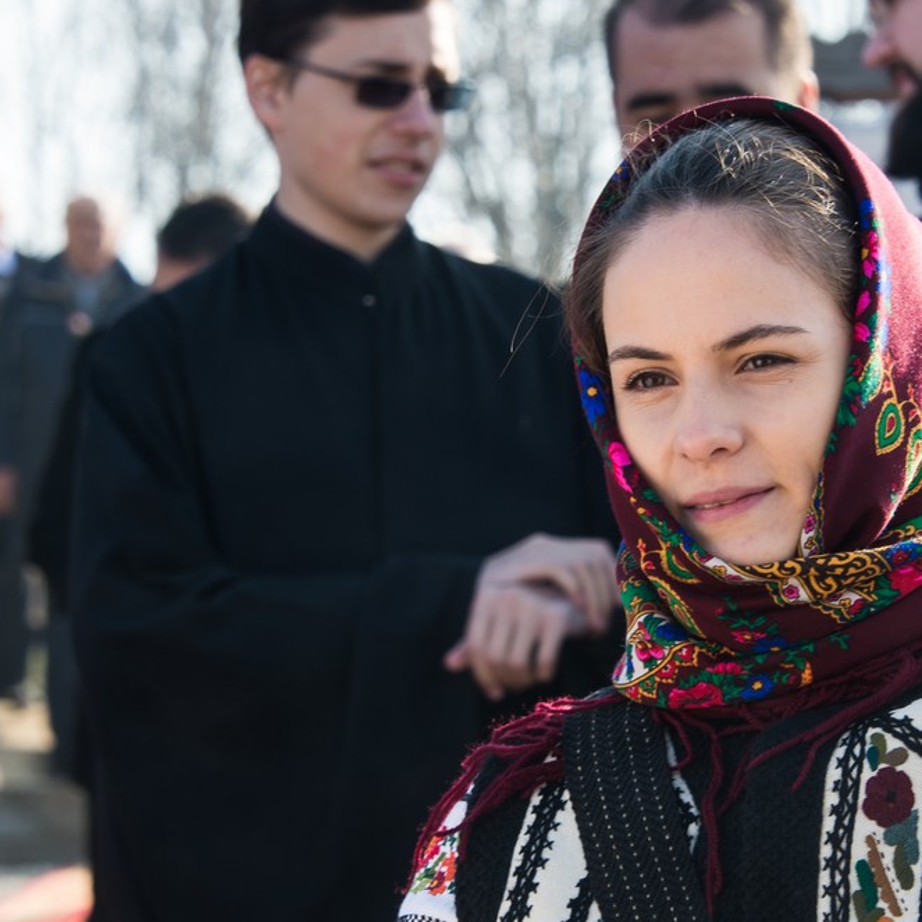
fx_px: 8287
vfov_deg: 6.4
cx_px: 654
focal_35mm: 275
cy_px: 459
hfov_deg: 6.4
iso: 100
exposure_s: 1/100
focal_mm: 112
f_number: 7.1
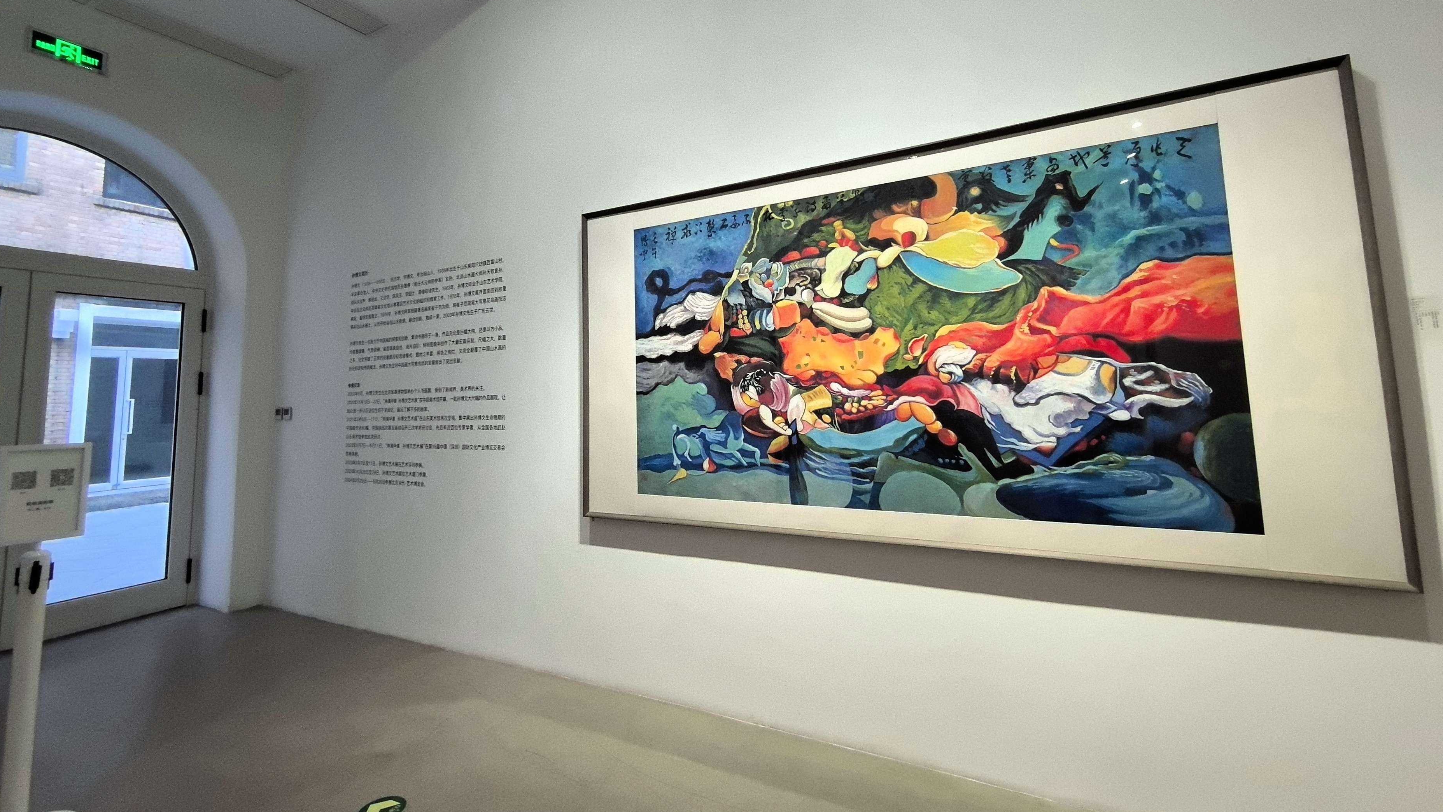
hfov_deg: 103.0
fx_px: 574
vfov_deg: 70.2
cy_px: 350
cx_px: 716
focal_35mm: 15
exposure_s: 1/33.3
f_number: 2.2
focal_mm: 1.95
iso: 320
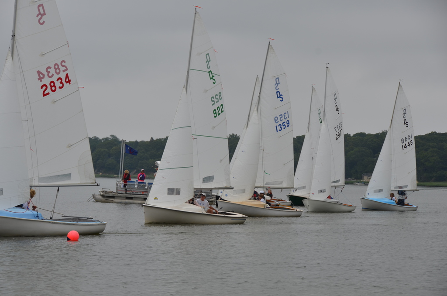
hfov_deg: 15.2
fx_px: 1673
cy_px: 148
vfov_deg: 10.1
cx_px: 224
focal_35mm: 135
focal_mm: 90
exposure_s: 1/320
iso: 100
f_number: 8
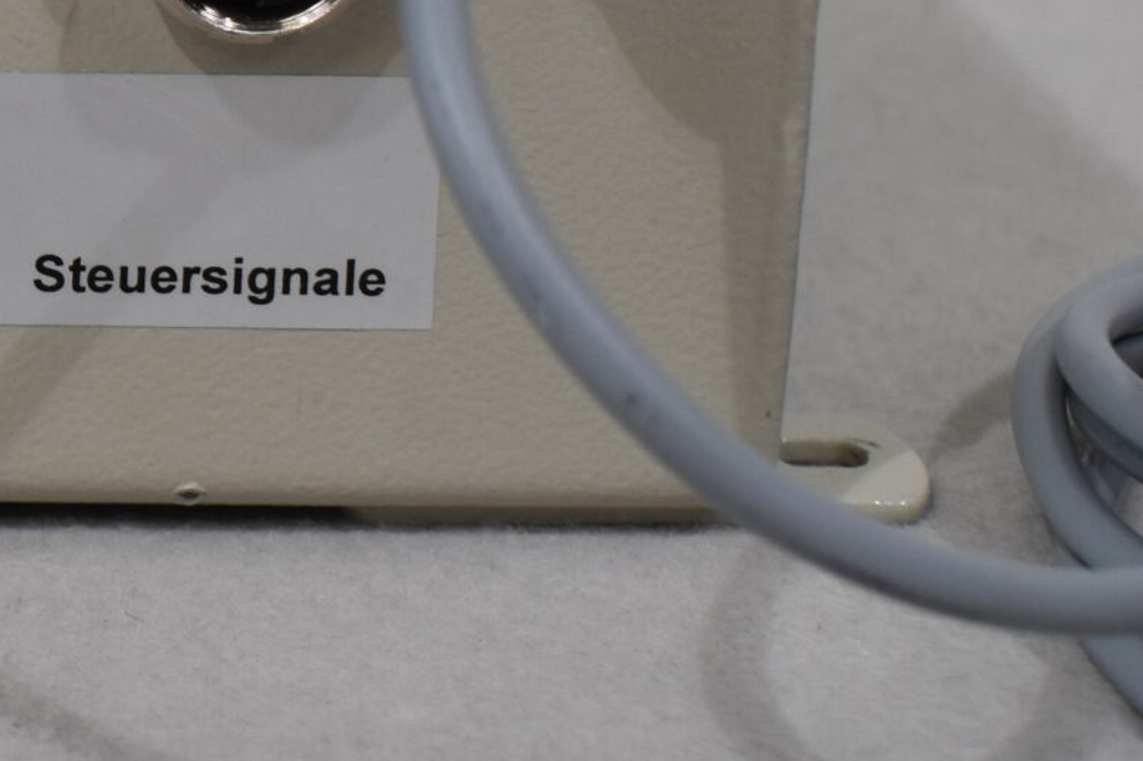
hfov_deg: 14.6
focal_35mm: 134
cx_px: -432
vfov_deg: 10.2
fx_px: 4242
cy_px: -11
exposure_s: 1/125
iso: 400
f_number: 5.6
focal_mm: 27
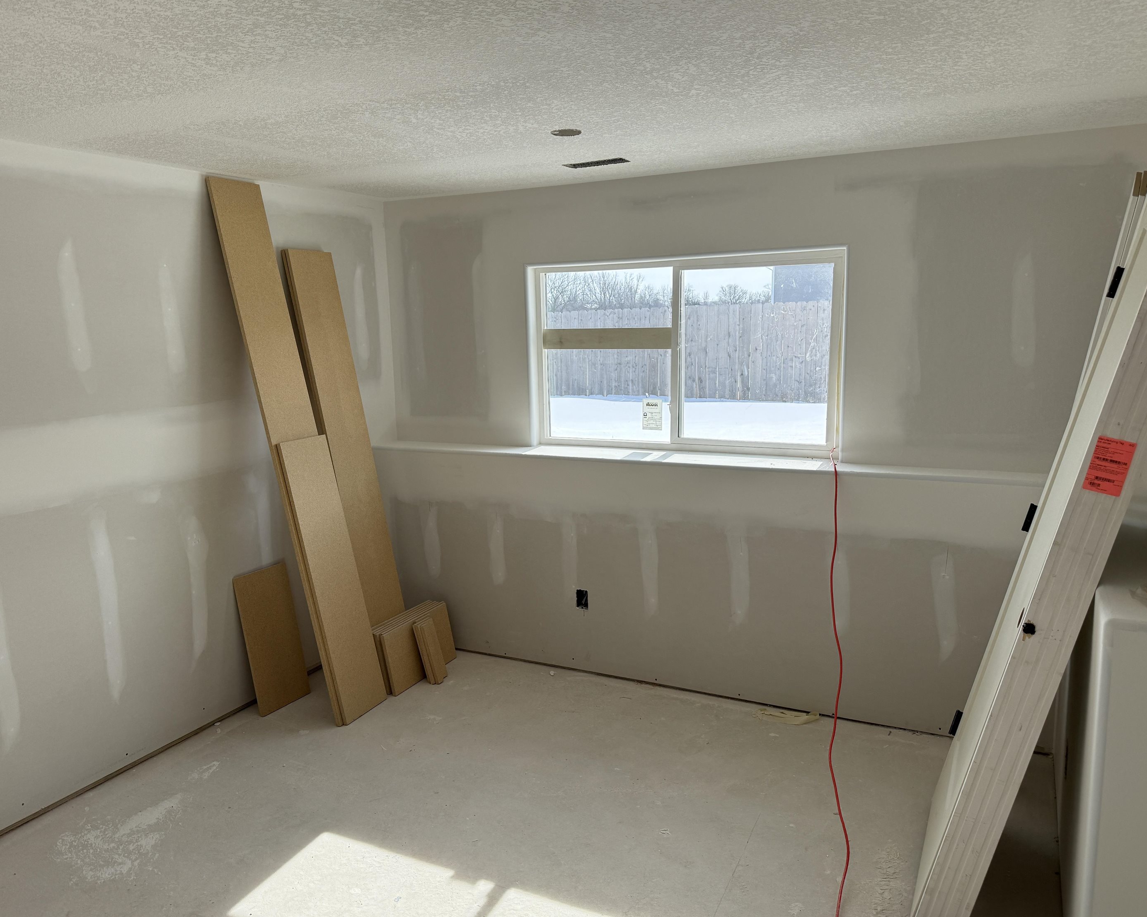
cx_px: 556
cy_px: 461
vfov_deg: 54.9
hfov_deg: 66.0
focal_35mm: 26
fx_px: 883
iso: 100
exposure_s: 1/1689
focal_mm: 6.76
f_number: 1.78
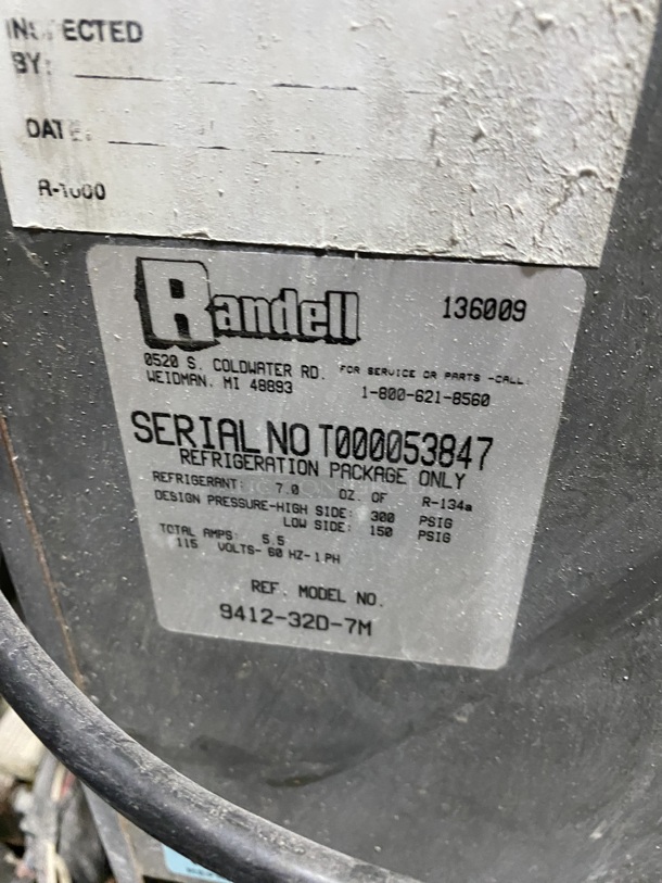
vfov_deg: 69.4
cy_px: 442
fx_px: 637
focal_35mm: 25
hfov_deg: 54.9
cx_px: 331
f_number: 1.8
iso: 400
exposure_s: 1/60
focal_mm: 4.25
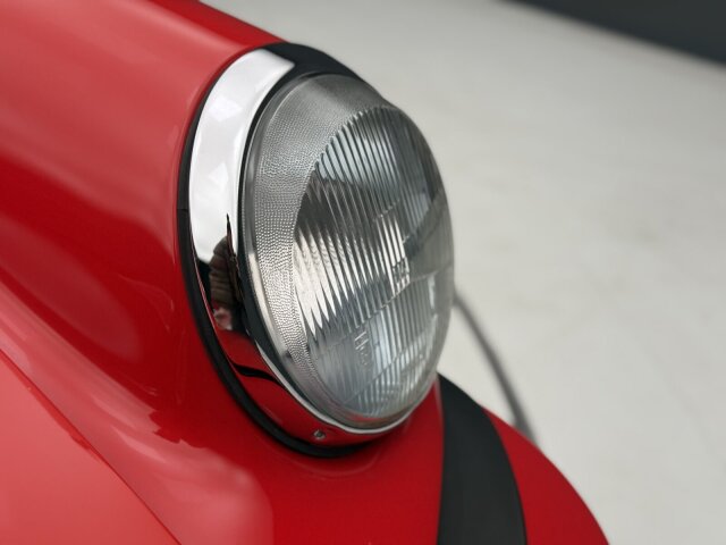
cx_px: 363
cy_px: 272
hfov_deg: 39.7
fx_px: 1007
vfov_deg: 30.3
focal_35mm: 48
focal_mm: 6.76
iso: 80
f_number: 1.78
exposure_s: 1/98
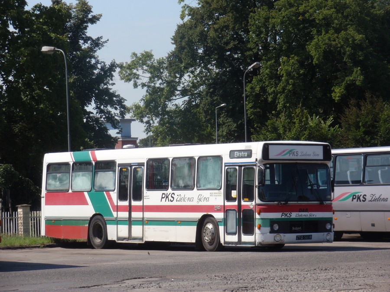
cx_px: 195
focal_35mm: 146
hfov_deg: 13.5
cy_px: 146
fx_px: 1645
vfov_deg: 10.2
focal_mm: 26.2
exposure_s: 1/500
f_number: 5.6
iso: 125
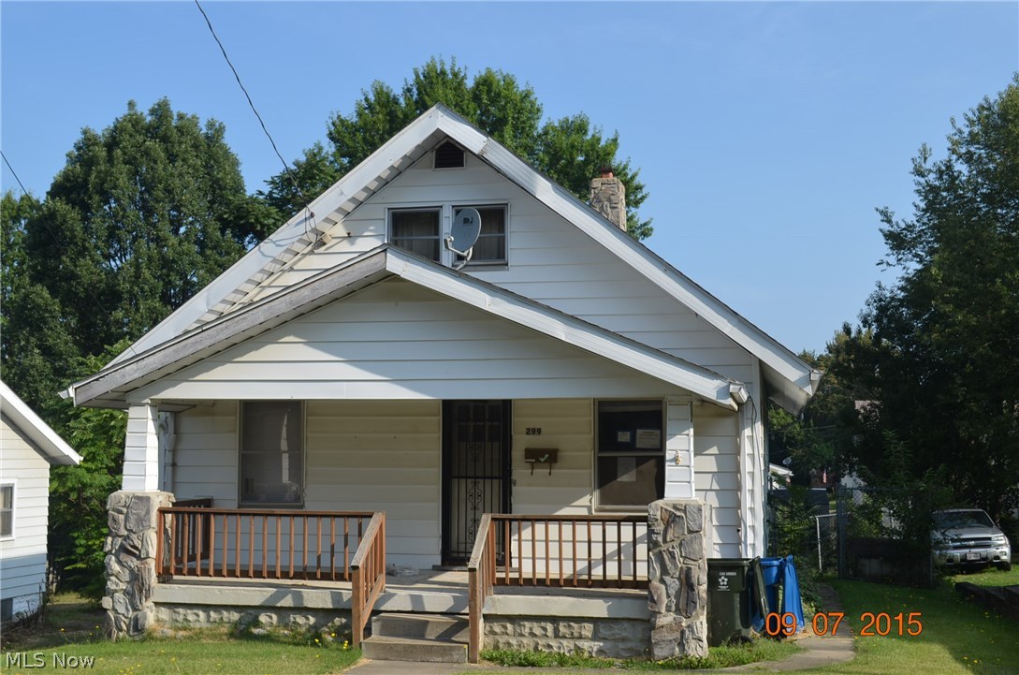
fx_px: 1271
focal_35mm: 45
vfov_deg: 29.7
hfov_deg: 43.7
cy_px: 338
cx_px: 510
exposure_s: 1/250
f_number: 8
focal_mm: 30
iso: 140
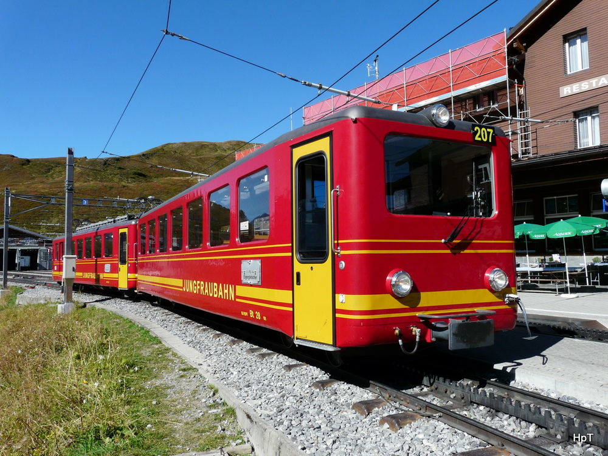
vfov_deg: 49.7
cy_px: 228
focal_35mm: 28
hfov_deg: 63.4
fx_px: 492
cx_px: 304
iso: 100
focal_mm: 4.6
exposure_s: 1/400
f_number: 5.6
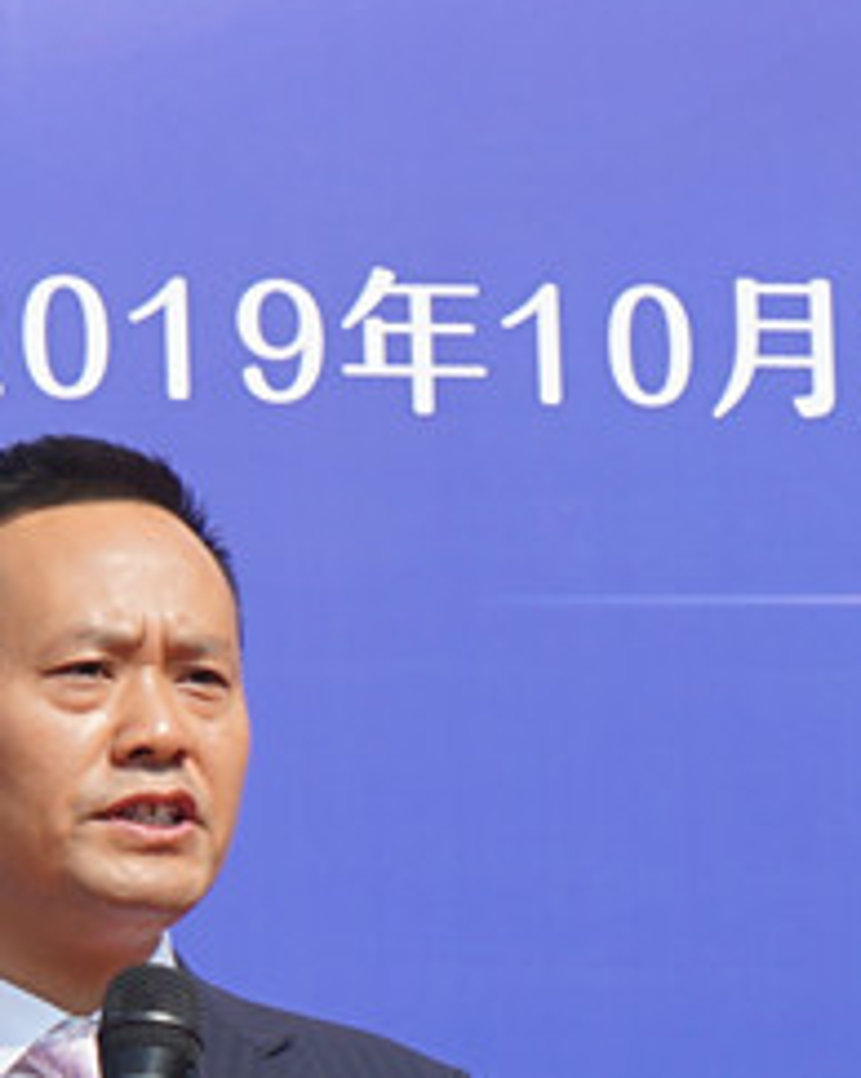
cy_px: 952
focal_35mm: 213
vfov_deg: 9.0
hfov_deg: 7.2
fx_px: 6793
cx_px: 191
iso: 100
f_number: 5
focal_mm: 39
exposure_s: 1/500
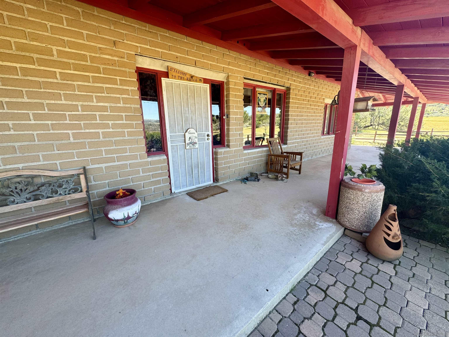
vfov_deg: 85.7
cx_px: 224
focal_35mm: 14
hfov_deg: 102.1
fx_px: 182
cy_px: 168
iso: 40
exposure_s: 1/104
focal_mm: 2.22
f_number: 2.2
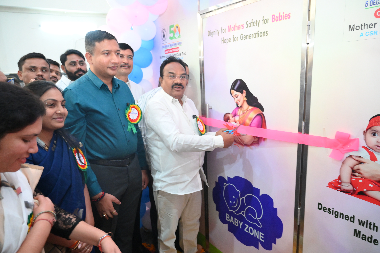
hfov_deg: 73.8
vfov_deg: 53.1
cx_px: 190
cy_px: 126
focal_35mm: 24
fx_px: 253
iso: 6400
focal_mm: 24
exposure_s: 1/125
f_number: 4
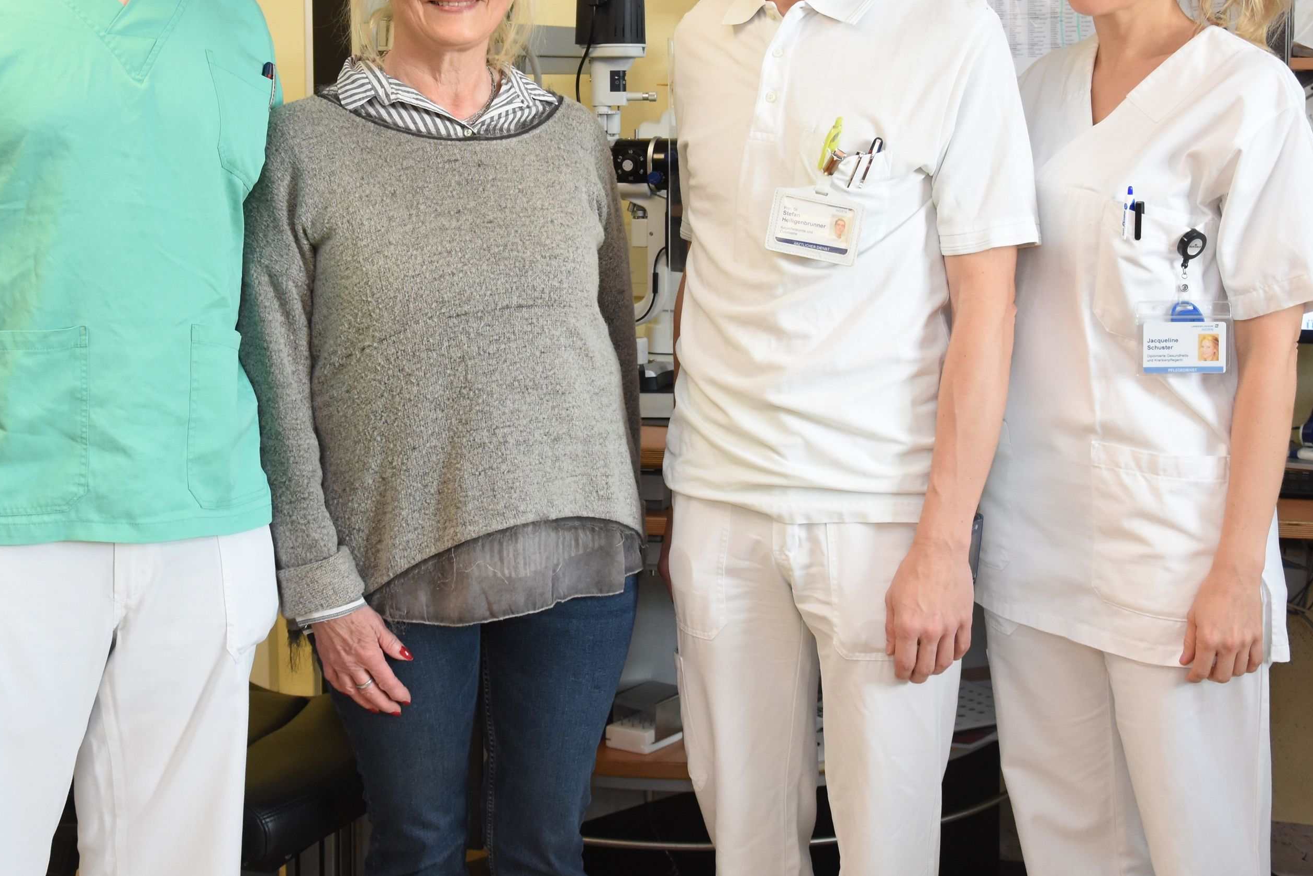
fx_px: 2181
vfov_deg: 22.6
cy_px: 253
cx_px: 573
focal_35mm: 60
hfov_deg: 33.5
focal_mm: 25
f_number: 5
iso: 800
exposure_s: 1/60
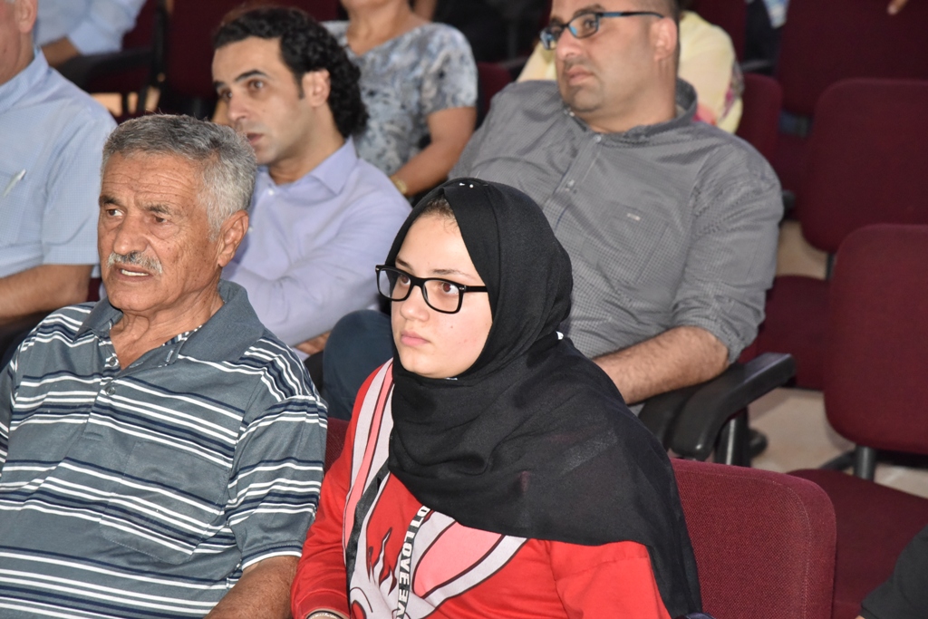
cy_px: 310
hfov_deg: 17.1
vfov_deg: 11.4
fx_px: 3094
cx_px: 464
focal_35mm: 120
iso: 3200
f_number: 7.1
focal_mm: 120
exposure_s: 1/60
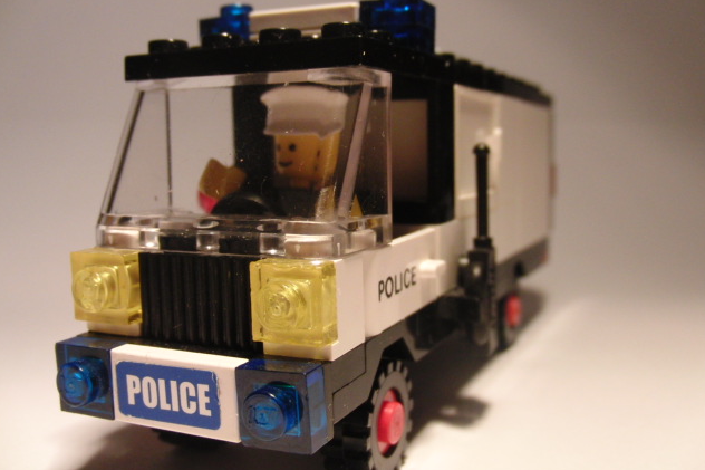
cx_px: 351
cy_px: 209
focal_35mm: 39
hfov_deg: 49.6
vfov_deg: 34.2
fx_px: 764
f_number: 3.6
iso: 320
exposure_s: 1/80
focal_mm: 6.42
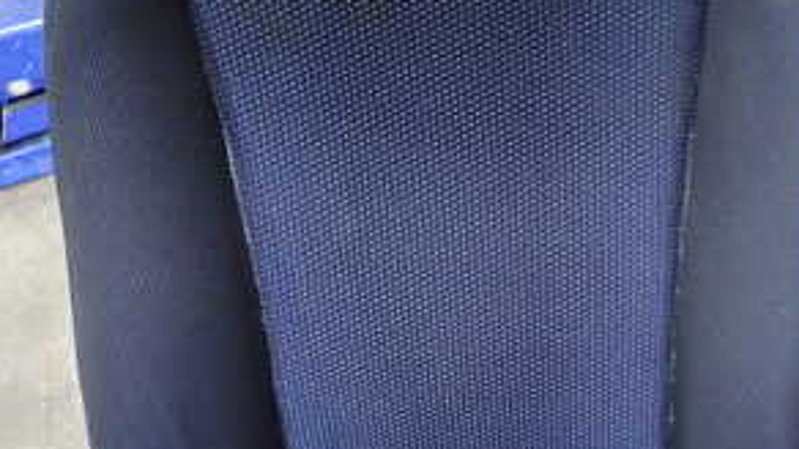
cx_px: 599
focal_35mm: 56
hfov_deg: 36.4
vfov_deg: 21.4
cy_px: 274
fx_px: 1186
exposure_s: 1/30
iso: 500
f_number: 2
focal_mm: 4.5
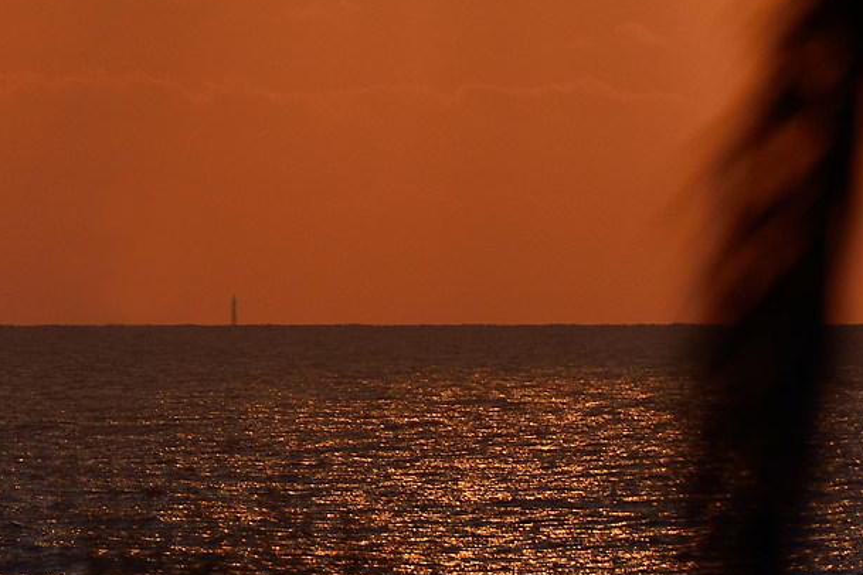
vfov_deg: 1.2
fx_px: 28357
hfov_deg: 1.7
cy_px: -450
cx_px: -207
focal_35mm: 1183
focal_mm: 300
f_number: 10
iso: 200
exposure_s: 1/2000
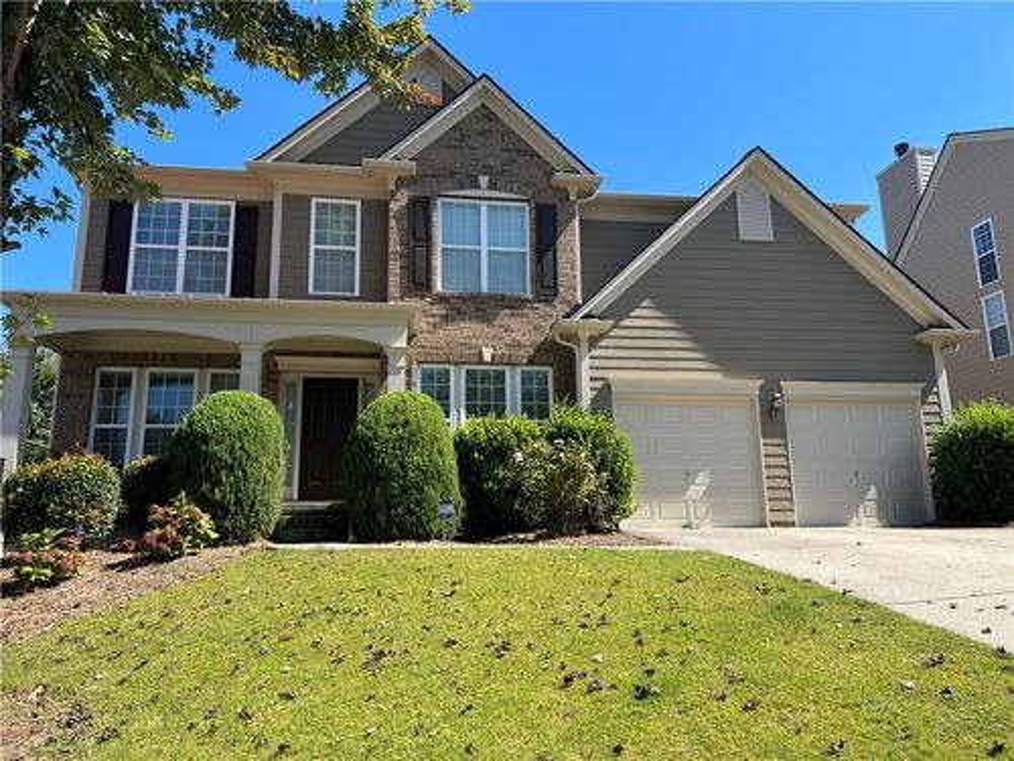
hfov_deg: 67.3
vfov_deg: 53.1
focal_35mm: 26
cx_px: 507
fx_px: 762
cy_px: 380
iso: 50
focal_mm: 5.7
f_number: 1.5
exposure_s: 1/2045
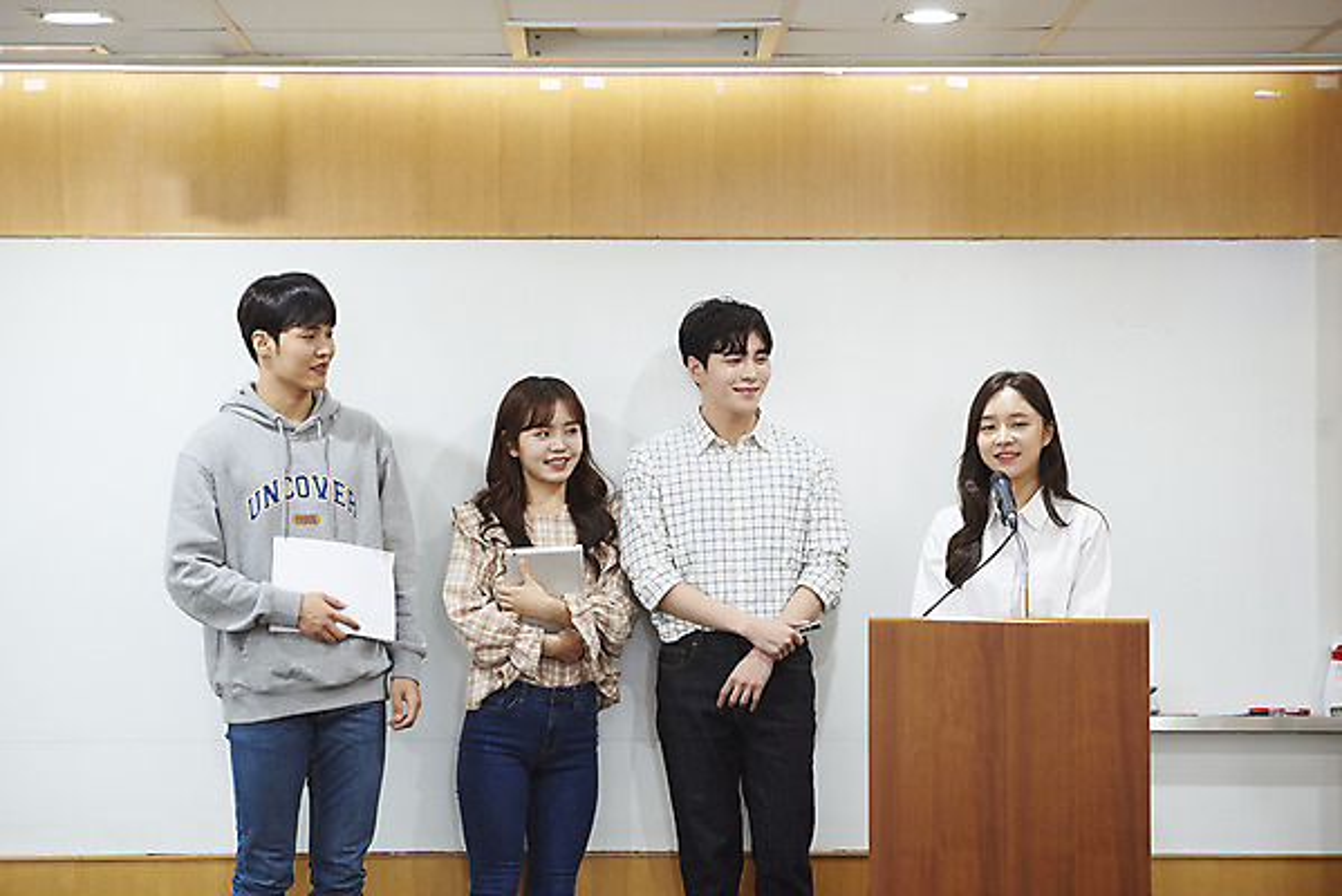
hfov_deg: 20.0
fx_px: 3804
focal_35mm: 102
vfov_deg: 13.4
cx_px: 671
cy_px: 448
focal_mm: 102
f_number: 2.8
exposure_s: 1/160
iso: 1000
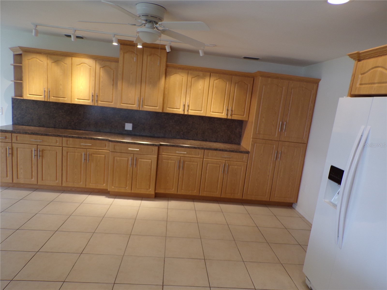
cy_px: 145
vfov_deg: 56.8
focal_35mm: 24
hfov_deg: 71.6
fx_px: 268
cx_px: 194
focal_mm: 4.3
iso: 106
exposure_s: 1/34
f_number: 3
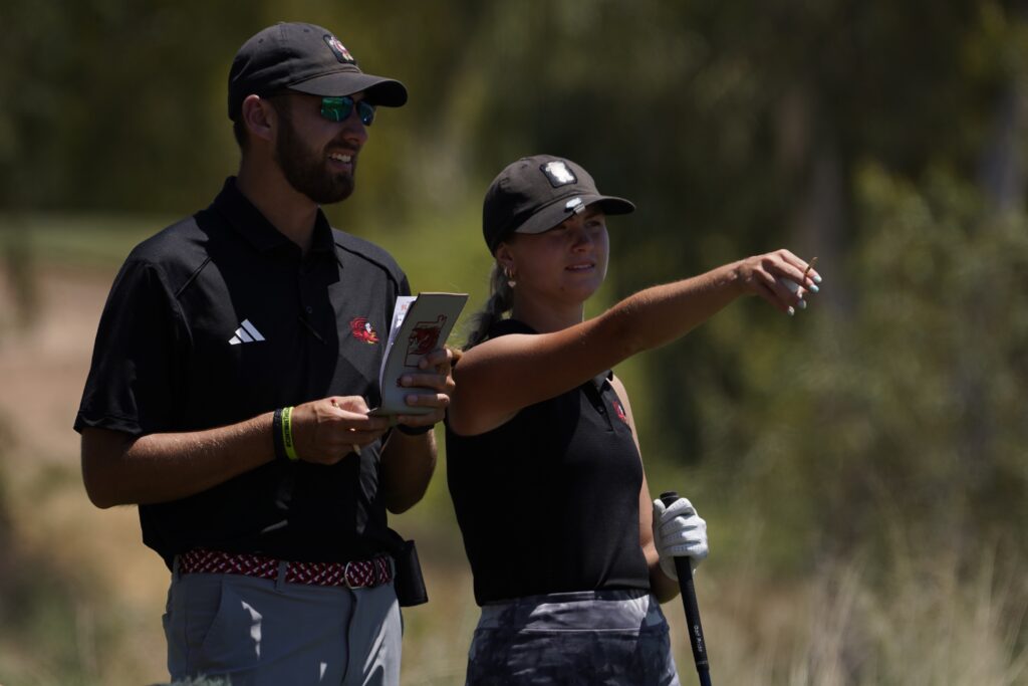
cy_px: 343
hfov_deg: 3.4
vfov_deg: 2.3
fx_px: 17135
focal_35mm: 600
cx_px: 514
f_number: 9
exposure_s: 1/500
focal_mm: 600
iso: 200
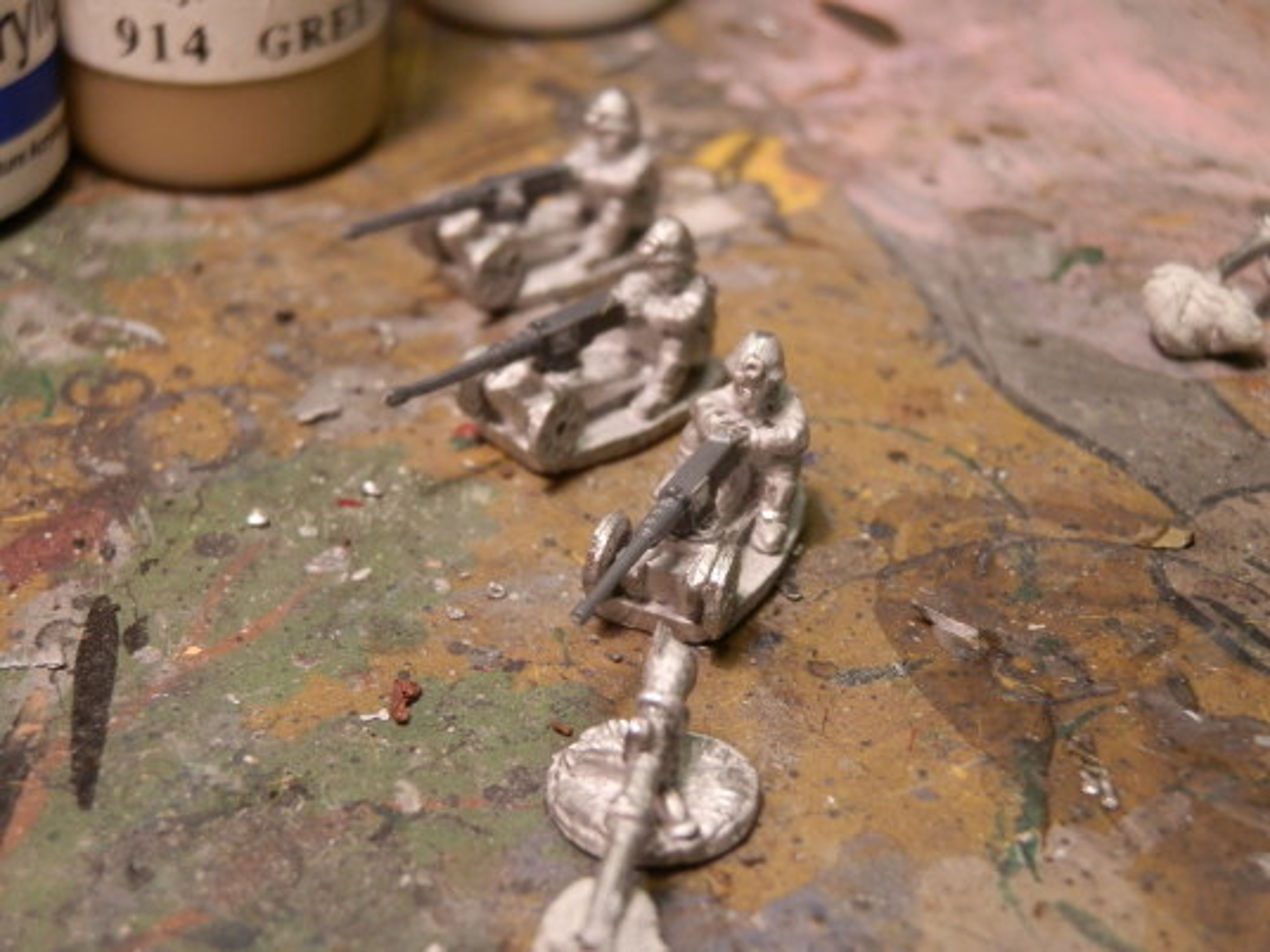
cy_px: 476
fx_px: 2238
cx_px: 635
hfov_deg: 31.7
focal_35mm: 61
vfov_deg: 24.0
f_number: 3.7
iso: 200
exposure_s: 1/25
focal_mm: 10.99
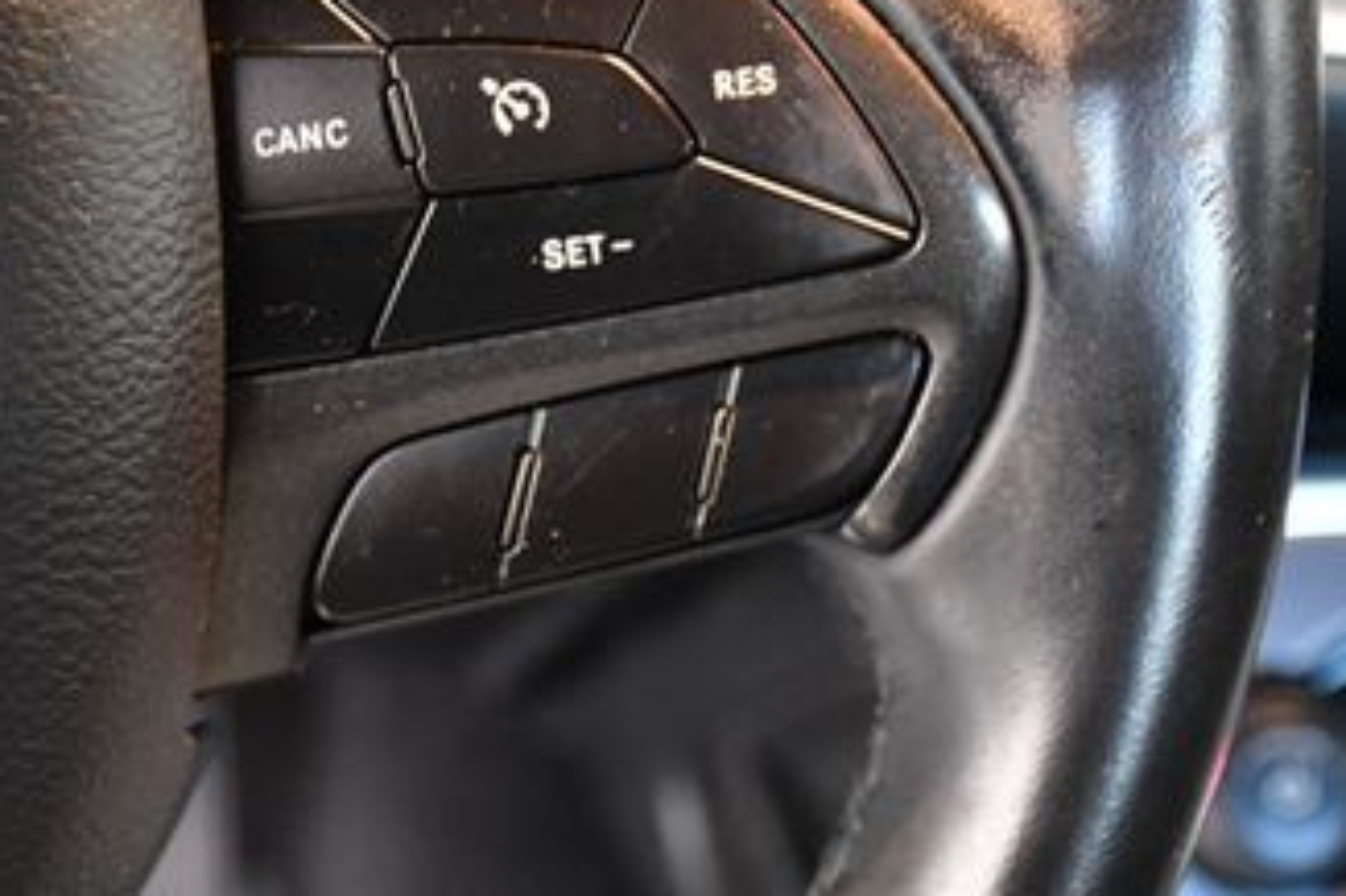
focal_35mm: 112
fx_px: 4185
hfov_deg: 18.3
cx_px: 706
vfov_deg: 12.2
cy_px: 289
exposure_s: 1/25
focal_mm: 38
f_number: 4.2
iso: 2500
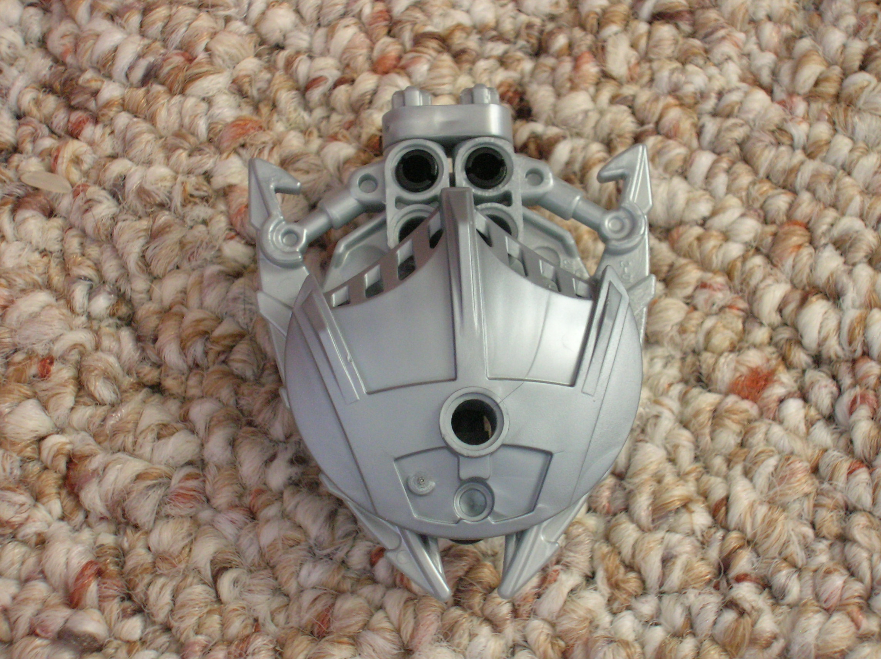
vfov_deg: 22.2
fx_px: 1678
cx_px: 440
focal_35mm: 66
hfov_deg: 29.4
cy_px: 330
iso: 200
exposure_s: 1.53
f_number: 3.8
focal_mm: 11
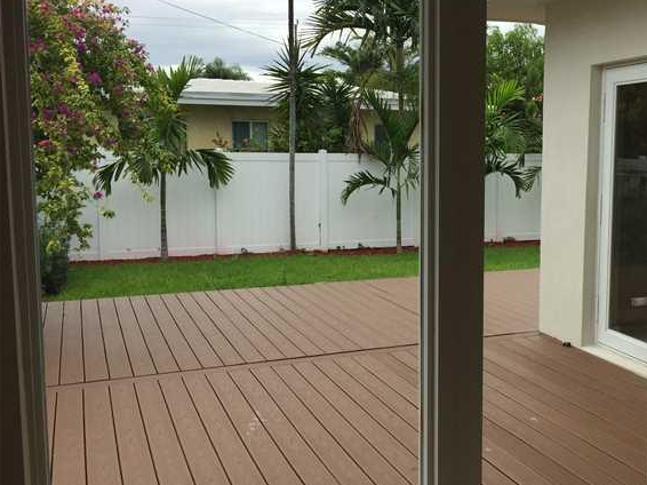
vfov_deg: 35.1
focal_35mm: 41
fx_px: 766
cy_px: 241
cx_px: 452
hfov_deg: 44.8
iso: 32
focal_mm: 4.15
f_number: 2.2
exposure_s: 1/1068
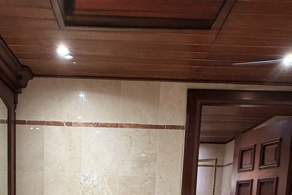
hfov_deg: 48.3
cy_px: 246
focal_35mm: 40
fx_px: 324
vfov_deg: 28.2
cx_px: 123
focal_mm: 2.22
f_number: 2.2
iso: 320
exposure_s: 1/60
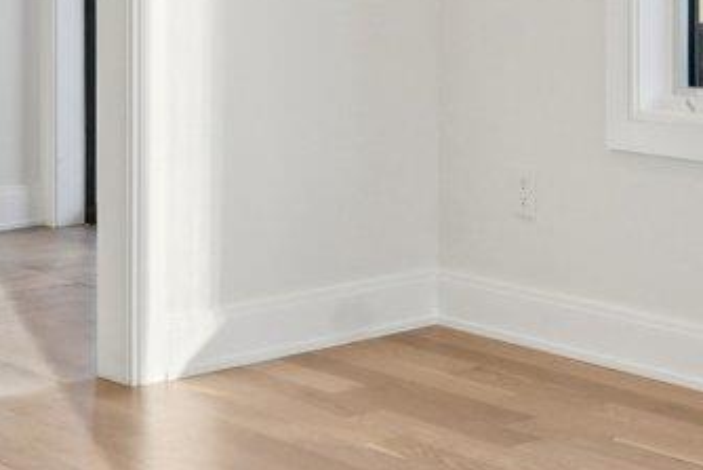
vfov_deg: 13.6
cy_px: -94
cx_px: 469
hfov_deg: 20.7
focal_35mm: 98
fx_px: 1914
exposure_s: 1/30
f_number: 8
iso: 125
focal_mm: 16
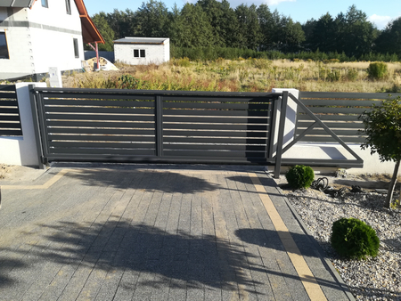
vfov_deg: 53.1
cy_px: 150
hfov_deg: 67.3
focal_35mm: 26
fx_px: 301
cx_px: 200
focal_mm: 3.83
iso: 50
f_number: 2.2
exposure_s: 1/476
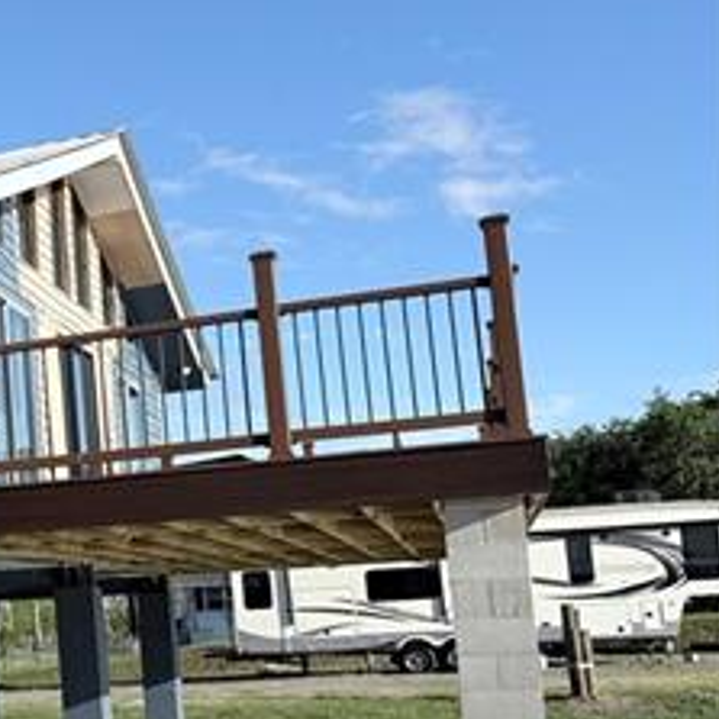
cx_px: -303
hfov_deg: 23.6
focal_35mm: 61
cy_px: 493
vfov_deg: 27.9
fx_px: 1433
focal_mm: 6.76
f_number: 1.78
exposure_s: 1/3953
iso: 80
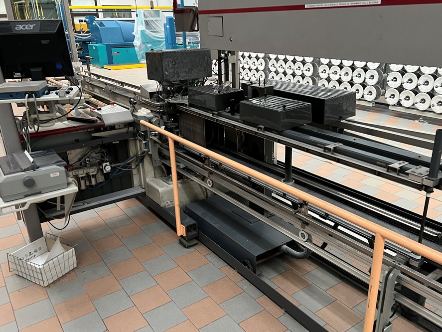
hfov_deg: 59.9
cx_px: 240
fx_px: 383
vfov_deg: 46.7
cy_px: 186
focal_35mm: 30
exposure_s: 1/60
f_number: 1.5
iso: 320
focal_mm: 5.7
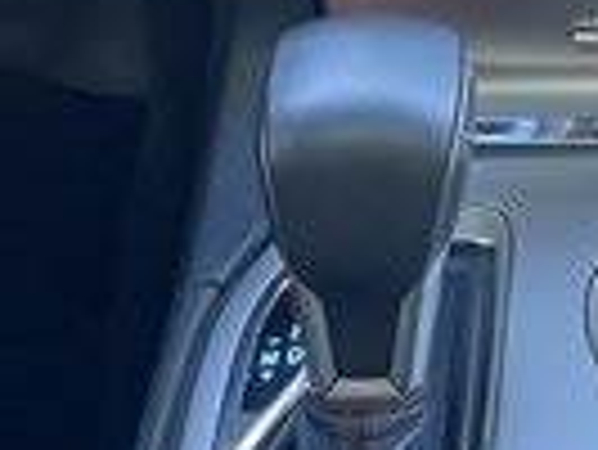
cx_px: 638
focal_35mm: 125
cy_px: -212
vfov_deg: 11.4
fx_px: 2161
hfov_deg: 15.4
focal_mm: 4.2
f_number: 1.6
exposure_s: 1/60
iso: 400
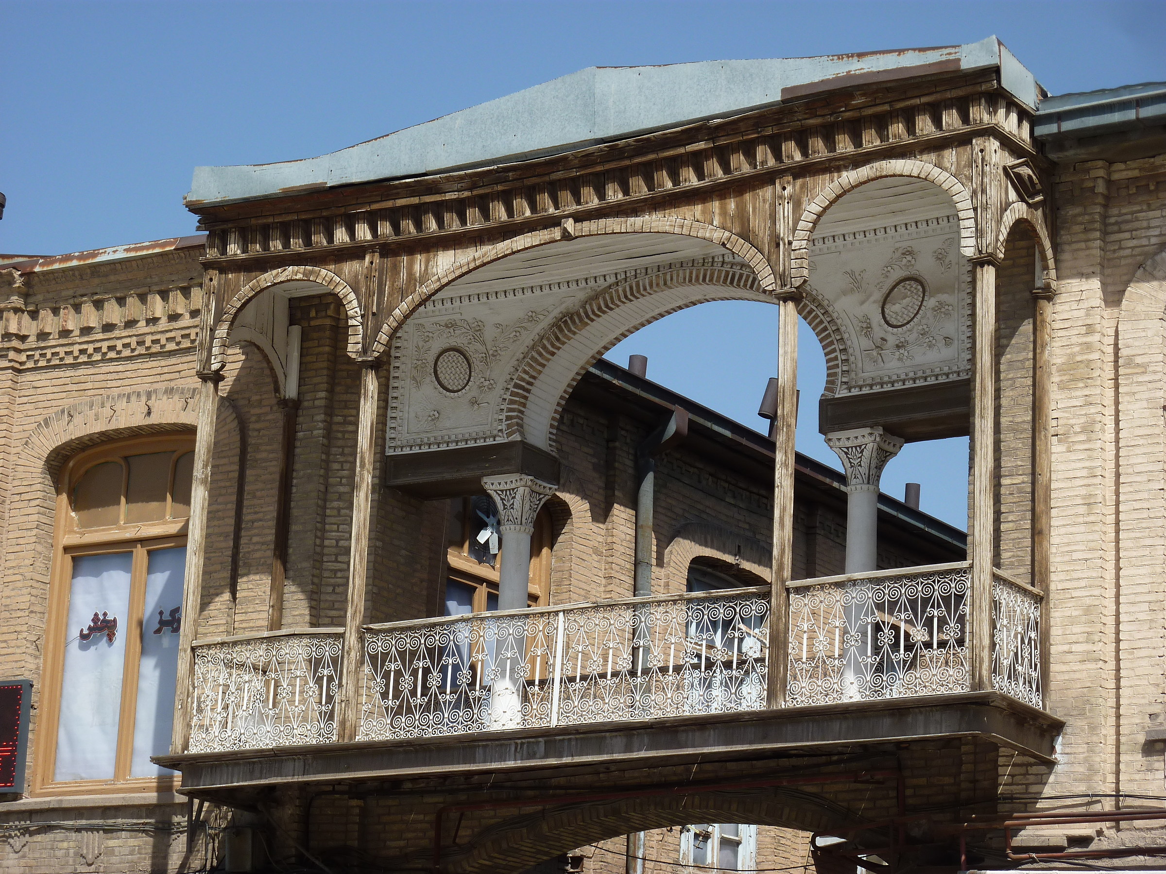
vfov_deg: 14.2
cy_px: 437
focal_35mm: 104
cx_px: 583
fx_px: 3503
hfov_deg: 18.9
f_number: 5
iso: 80
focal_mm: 17
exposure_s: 1/500
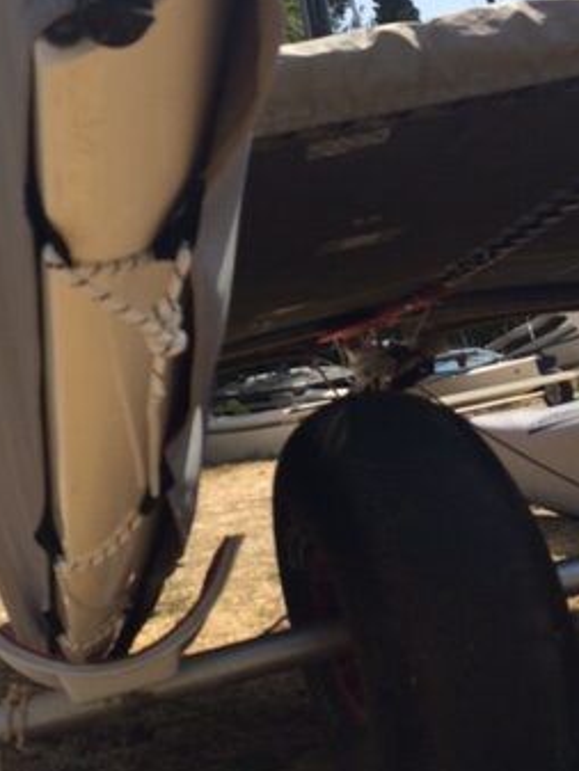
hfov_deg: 26.1
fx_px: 1226
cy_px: 311
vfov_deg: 34.8
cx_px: 108
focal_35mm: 55
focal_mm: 4.15
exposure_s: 1/2283
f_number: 2.2
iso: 32
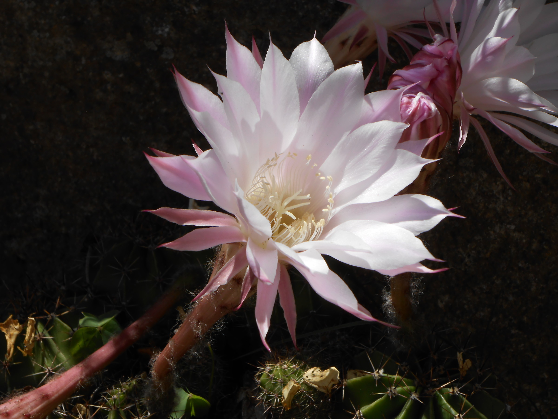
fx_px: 1306
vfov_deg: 18.2
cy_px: 210
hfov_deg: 24.1
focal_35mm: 81
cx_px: 279
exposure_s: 1/320
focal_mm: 14.5
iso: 80
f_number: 6.6
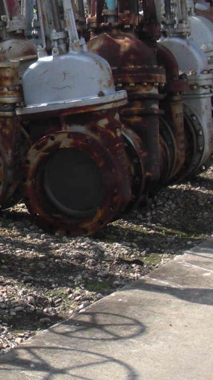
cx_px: -92
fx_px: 1266
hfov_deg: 9.4
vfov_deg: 17.0
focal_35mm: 126
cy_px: 107
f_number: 2.8
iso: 50
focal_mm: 6.3
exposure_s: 1/800
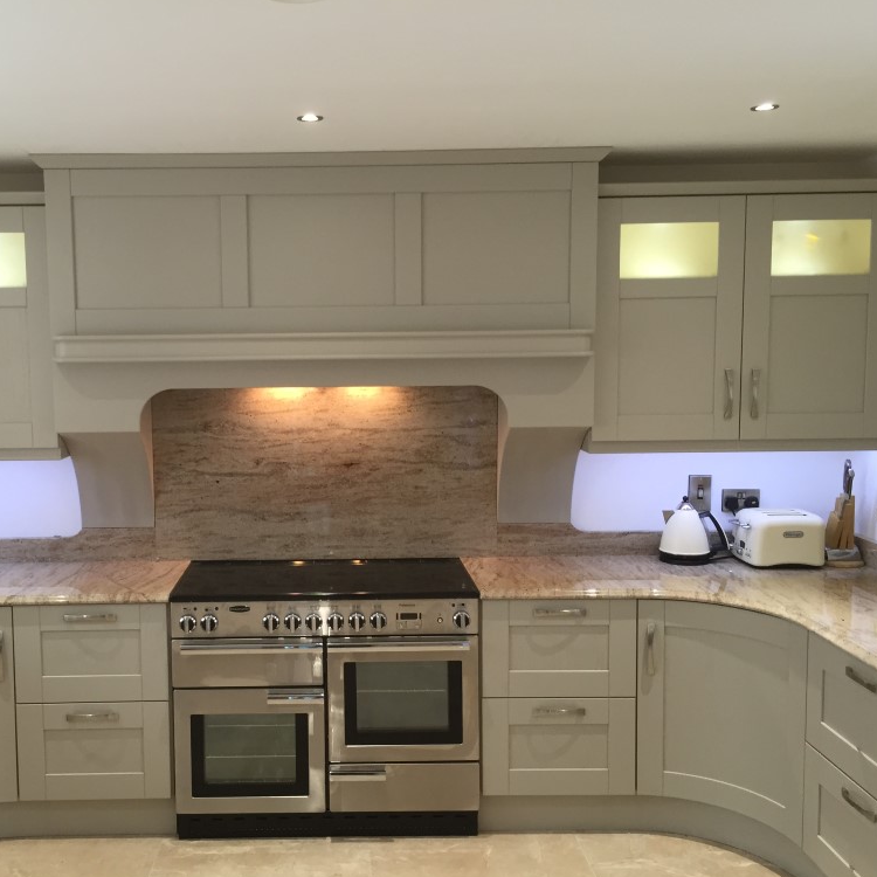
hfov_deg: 46.8
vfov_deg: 47.2
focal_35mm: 35
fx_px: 1003
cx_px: 331
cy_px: 443
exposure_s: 1/33
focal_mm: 4.15
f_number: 2.2
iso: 100
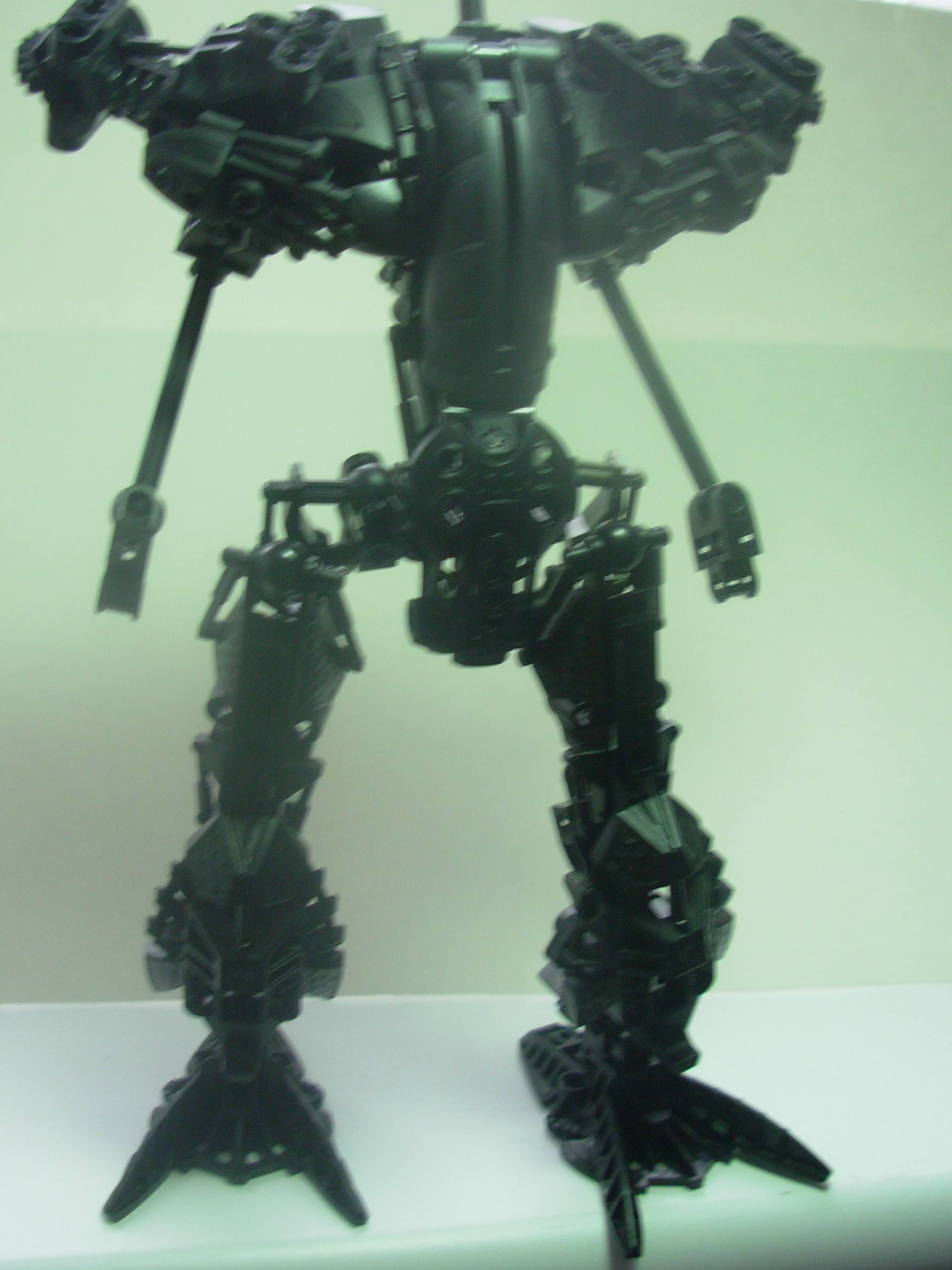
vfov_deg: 42.0
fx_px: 1650
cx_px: 457
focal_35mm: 45
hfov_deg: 32.2
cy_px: 560
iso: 67
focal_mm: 6.3
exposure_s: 1/32
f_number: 2.9
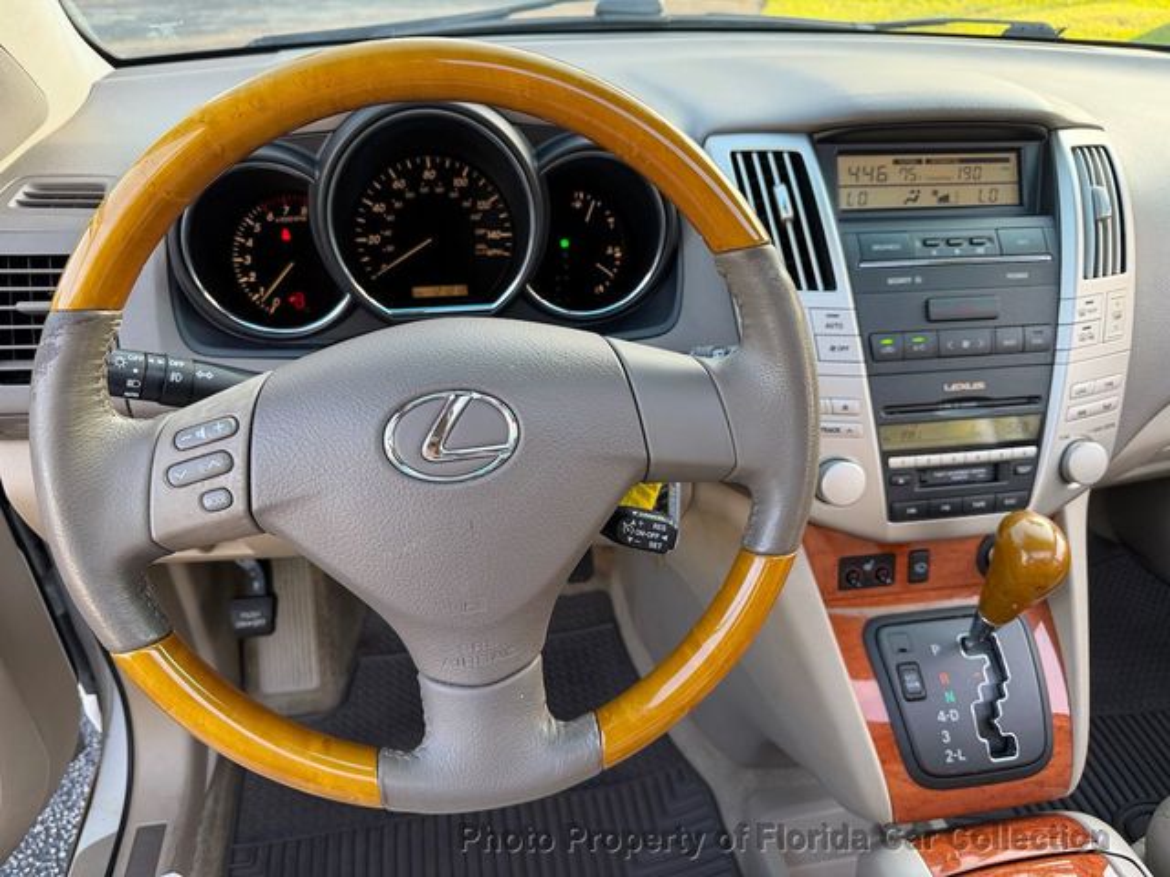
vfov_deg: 56.8
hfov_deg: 71.6
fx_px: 811
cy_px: 438
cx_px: 585
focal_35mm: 24
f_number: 1.78
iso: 80
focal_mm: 6.76
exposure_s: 1/121
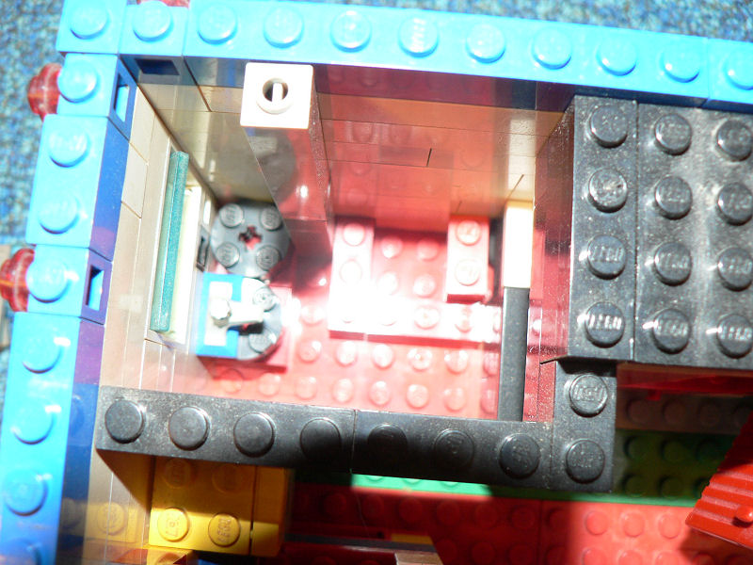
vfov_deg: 39.7
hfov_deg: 51.4
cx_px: 376
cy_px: 282
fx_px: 783
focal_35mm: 36
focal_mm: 6
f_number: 2.8
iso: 100
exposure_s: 1/8
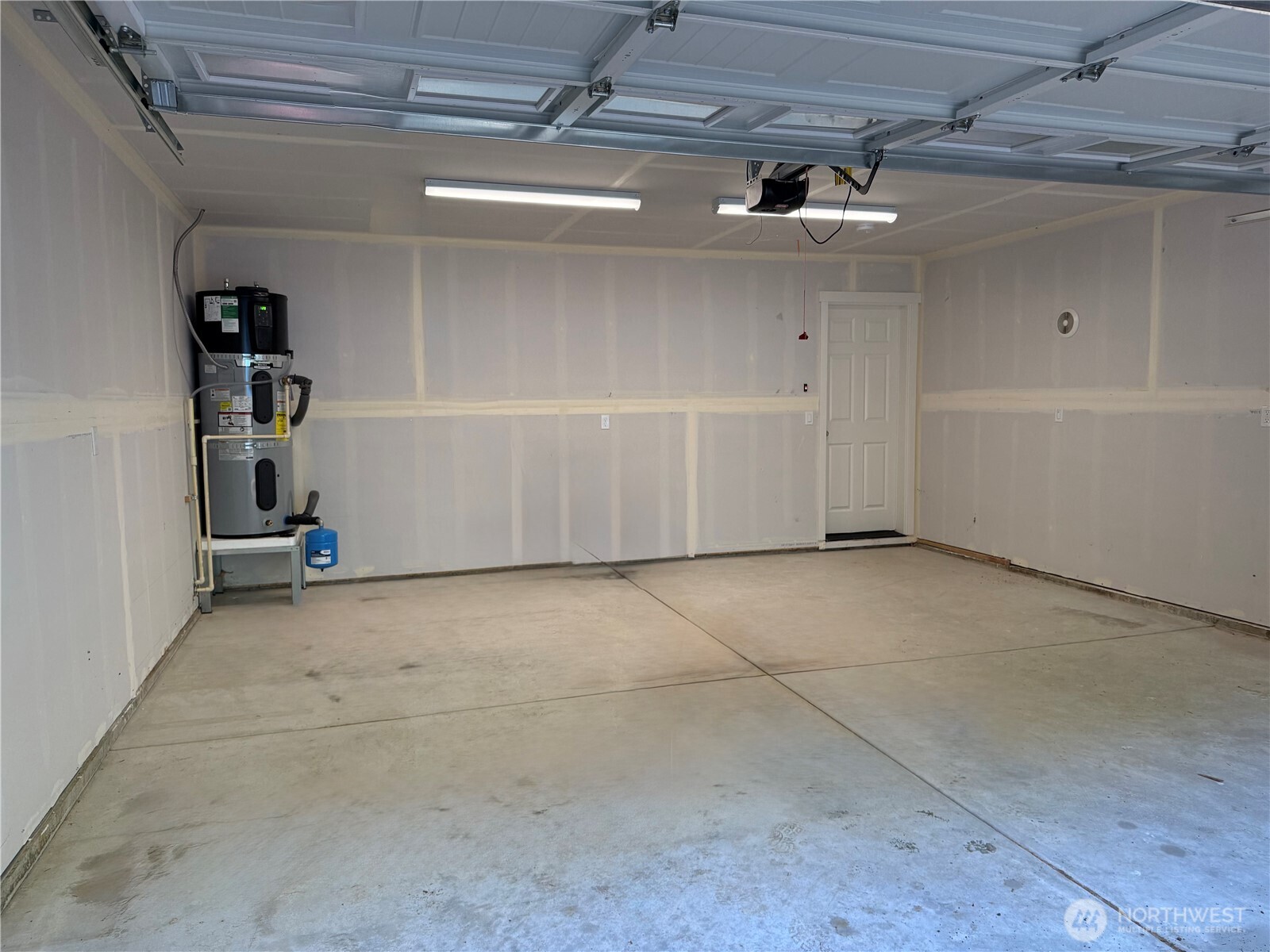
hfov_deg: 71.6
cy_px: 476
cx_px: 635
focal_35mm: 24
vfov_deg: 56.8
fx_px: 881
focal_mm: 6.76
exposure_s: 1/171
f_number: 1.78
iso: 200
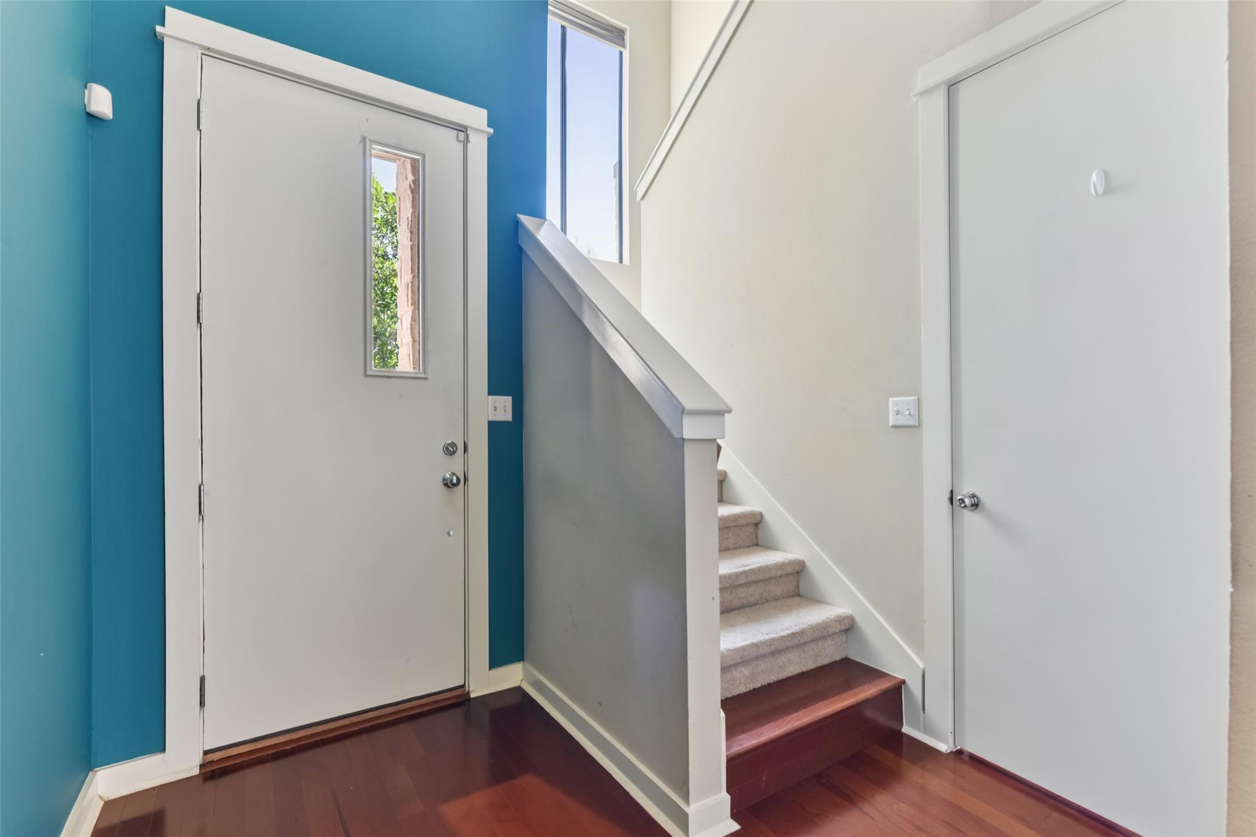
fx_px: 558
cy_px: 418
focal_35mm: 16
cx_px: 628
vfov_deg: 73.7
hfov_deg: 96.7
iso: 250
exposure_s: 1/8
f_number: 8
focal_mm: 16
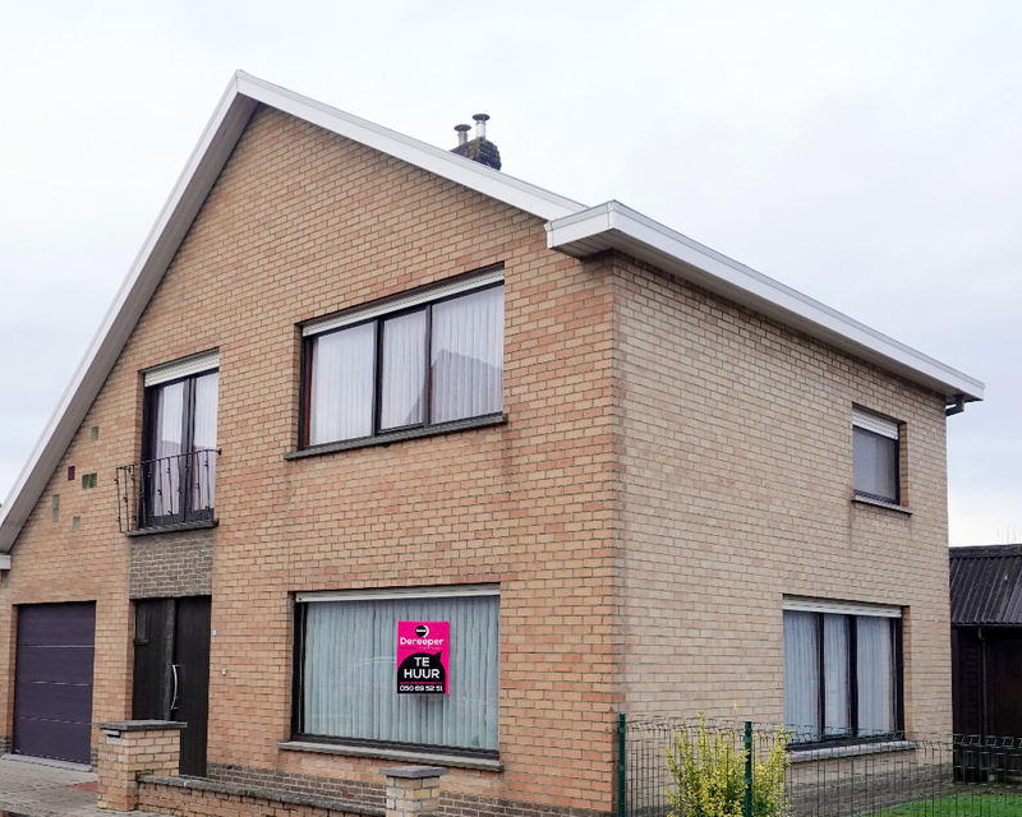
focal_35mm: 38
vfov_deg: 38.6
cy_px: 562
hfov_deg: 47.9
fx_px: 1149
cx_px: 485
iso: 160
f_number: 2.8
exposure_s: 1/320
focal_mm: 9
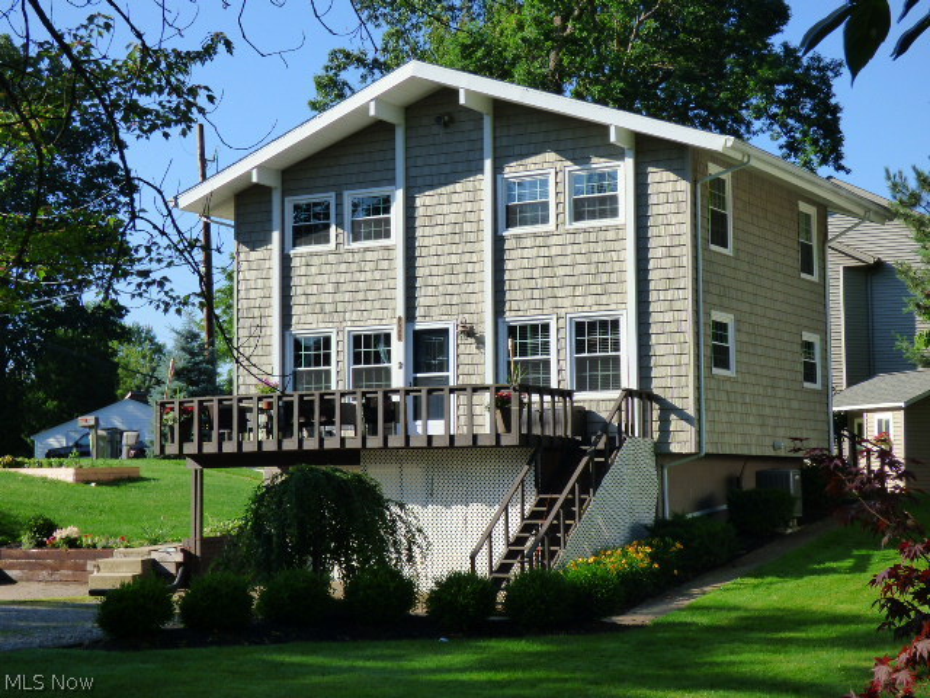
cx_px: 465
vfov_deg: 23.3
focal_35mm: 63
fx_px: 1693
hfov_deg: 30.7
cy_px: 349
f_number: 4.1
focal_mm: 10.77
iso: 200
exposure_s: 1/800
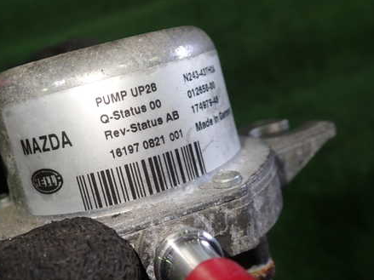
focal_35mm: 41
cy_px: 122
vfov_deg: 35.1
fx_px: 443
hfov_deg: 45.3
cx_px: 135
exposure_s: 1/60
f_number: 2.3
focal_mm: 5.4
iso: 200
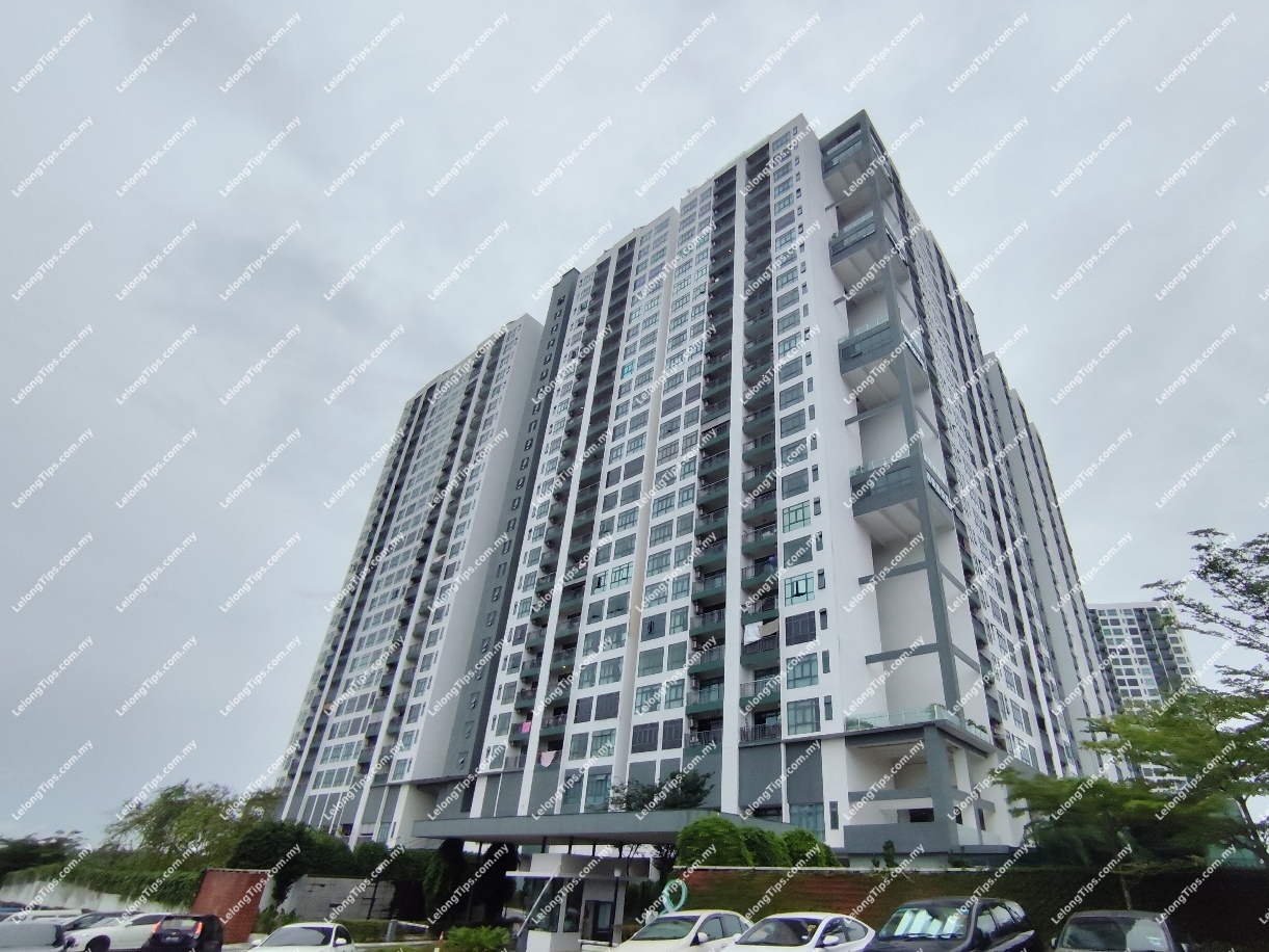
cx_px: 634
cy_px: 476
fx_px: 587
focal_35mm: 16
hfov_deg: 94.5
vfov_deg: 78.1
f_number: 2.2
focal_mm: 1.65
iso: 50
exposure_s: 1/1486
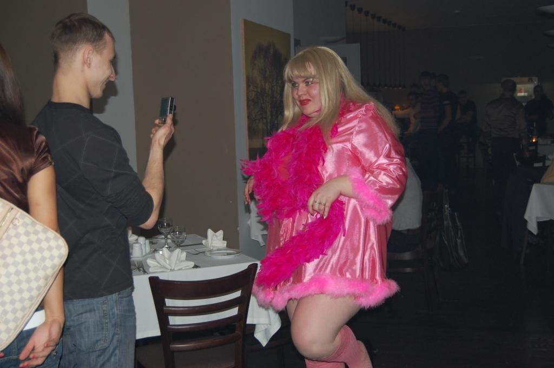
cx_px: 277
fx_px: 784
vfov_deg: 26.4
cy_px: 184
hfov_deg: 38.9
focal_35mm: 51
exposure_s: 1/60
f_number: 4.5
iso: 400
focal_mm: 34
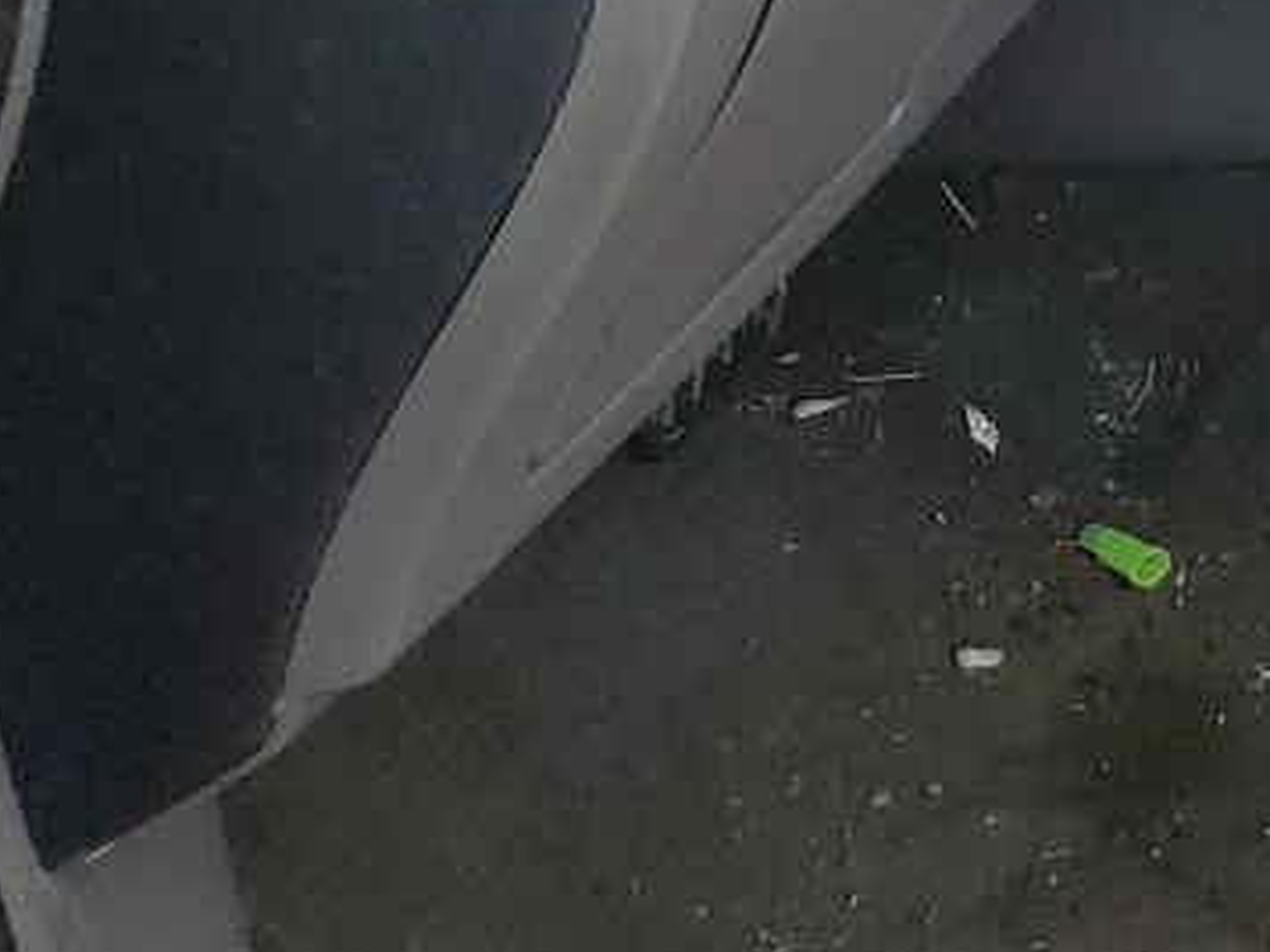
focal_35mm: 117
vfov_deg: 11.8
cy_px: -674
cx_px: 2825
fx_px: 4293
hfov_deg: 13.4
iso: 50
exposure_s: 1/625
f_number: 1.5
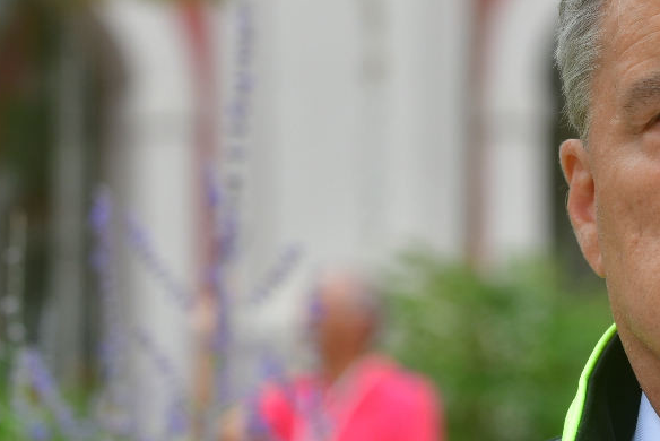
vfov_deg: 4.5
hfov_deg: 6.7
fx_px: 5594
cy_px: 337
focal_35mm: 305
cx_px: 763
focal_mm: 110
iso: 100
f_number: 7.1
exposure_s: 1/200
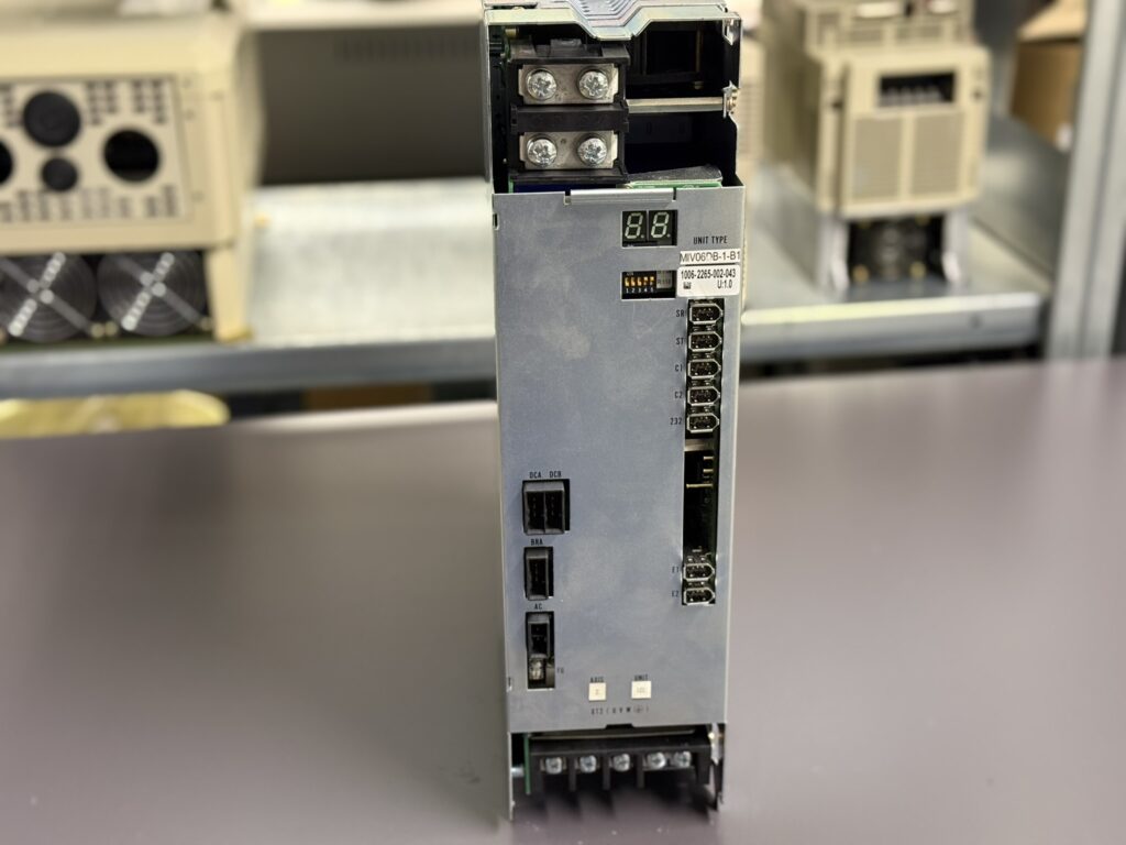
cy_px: 422
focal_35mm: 48
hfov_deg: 39.7
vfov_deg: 30.3
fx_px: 1561
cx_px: 563
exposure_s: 1/33
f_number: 1.78
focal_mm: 6.76
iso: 250
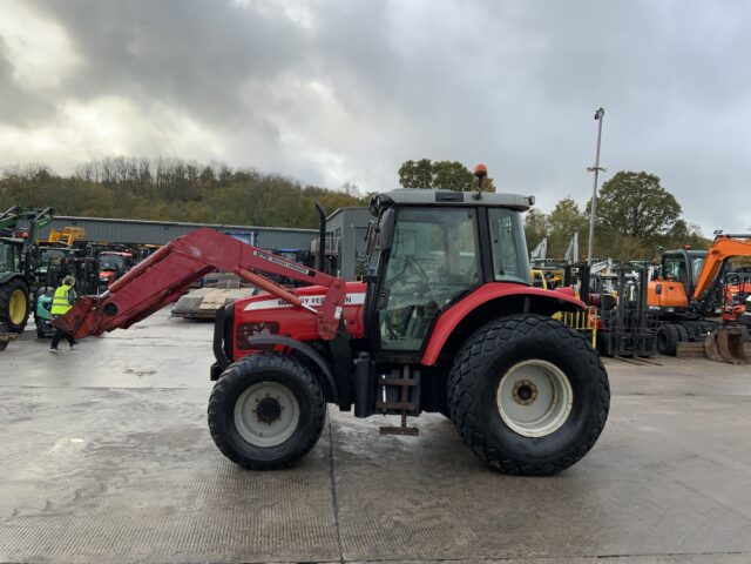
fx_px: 629
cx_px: 376
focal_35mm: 29
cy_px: 282
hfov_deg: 61.7
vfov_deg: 48.2
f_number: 1.8
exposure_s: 1/335
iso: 16
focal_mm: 3
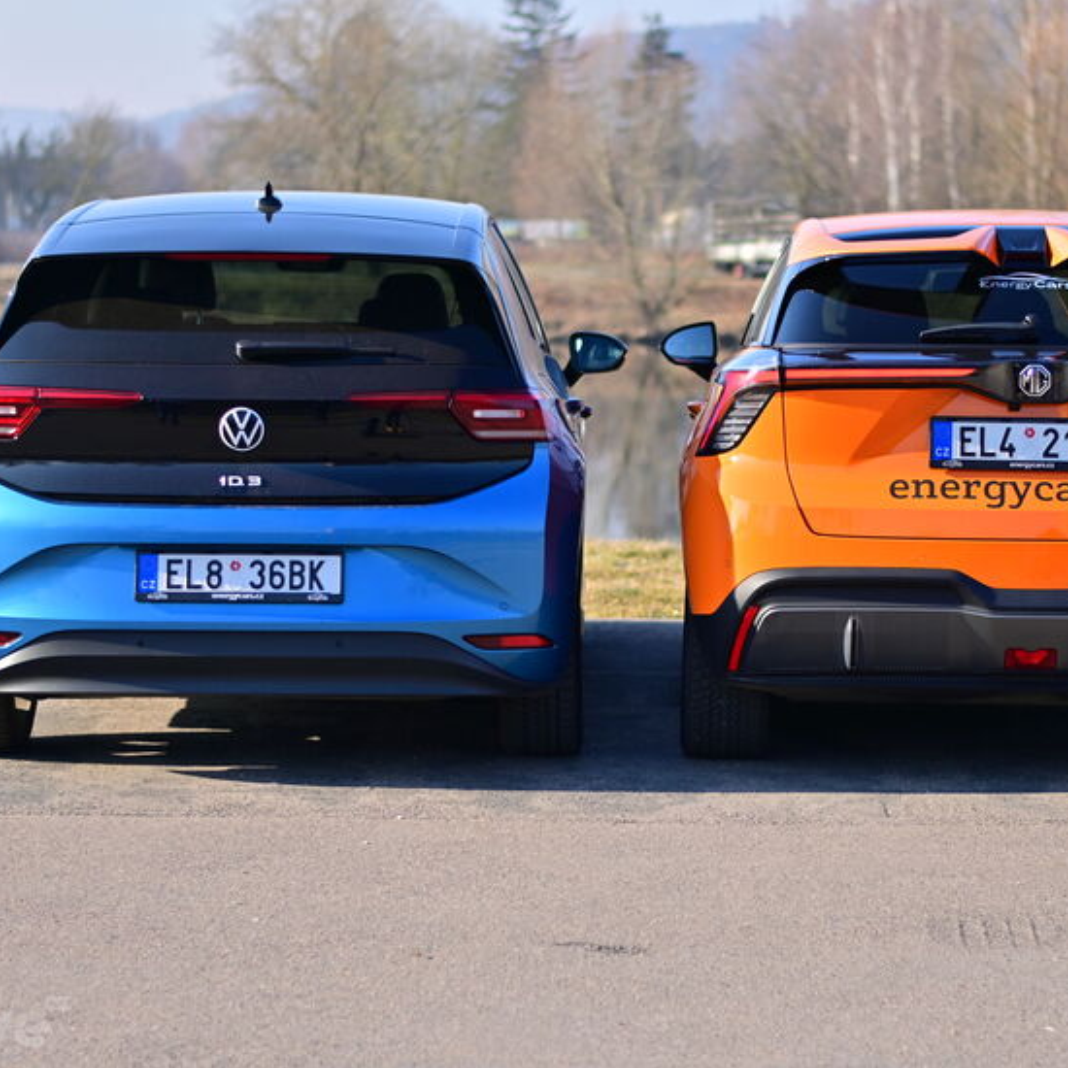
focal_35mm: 96
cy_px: 534
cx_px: 658
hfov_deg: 18.1
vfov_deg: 18.1
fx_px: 3351
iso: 100
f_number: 1.8
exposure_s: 1/3200
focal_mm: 50
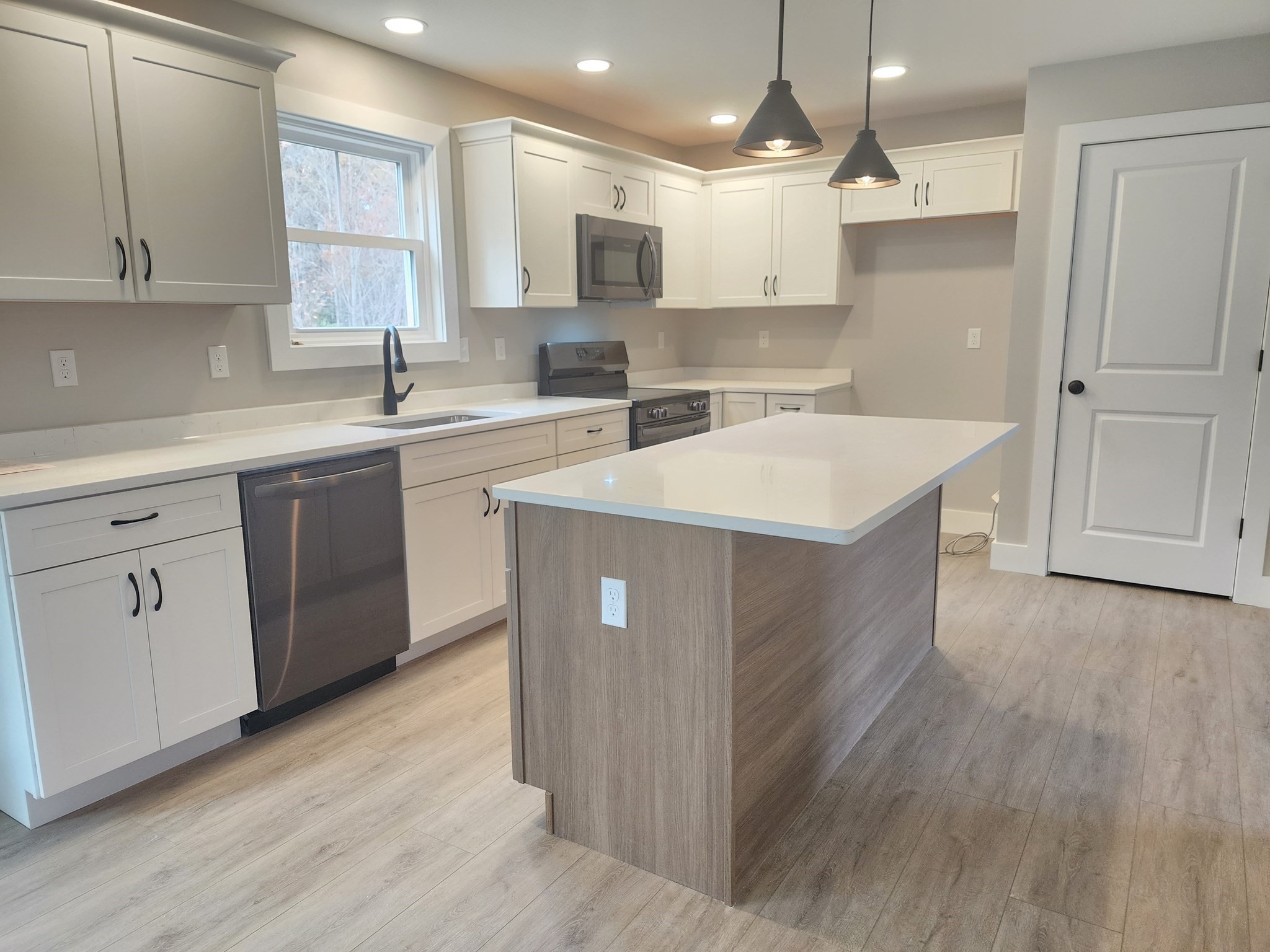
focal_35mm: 23
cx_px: 635
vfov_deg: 58.9
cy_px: 476
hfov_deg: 73.9
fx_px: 844
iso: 400
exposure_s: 1/120
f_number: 1.8
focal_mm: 6.4
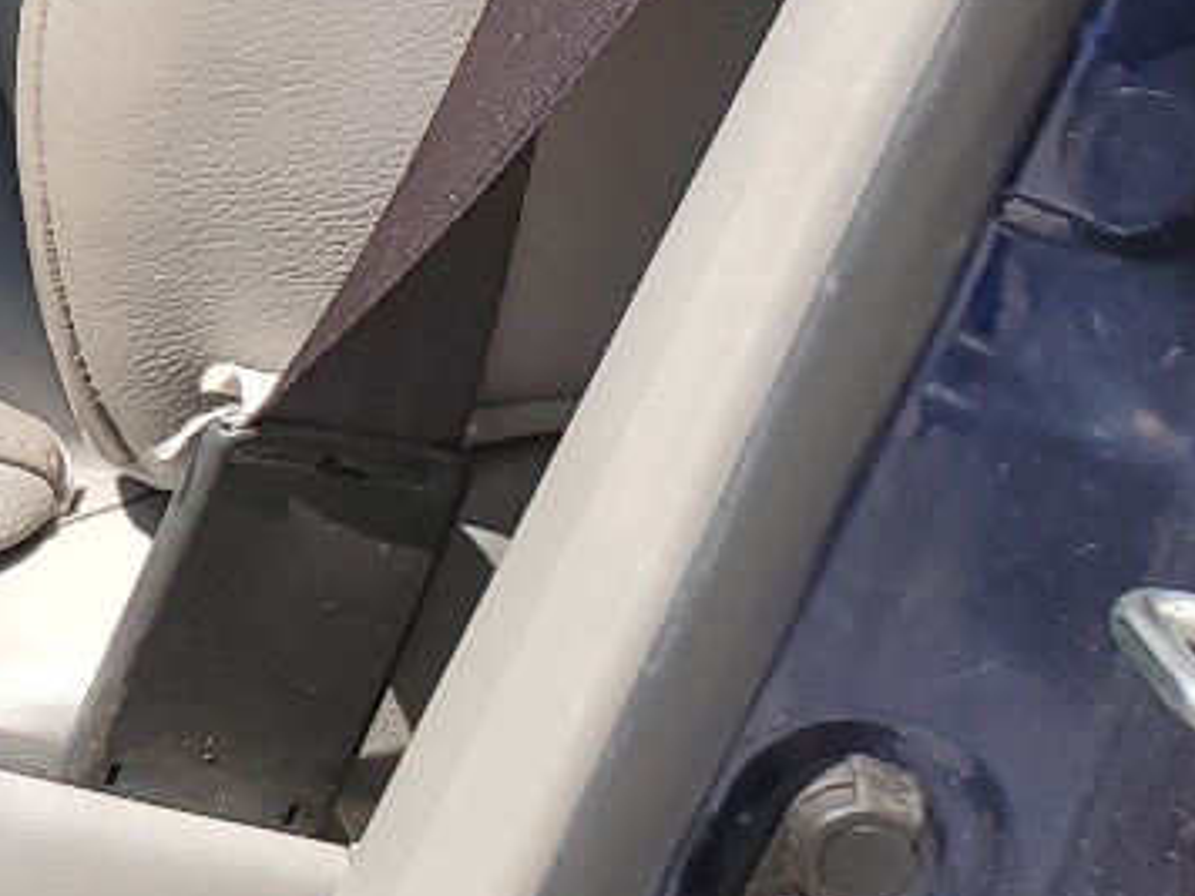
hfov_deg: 14.1
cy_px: -799
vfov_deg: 11.6
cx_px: -1188
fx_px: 4039
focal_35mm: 117
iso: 50
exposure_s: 1/1250
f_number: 1.5
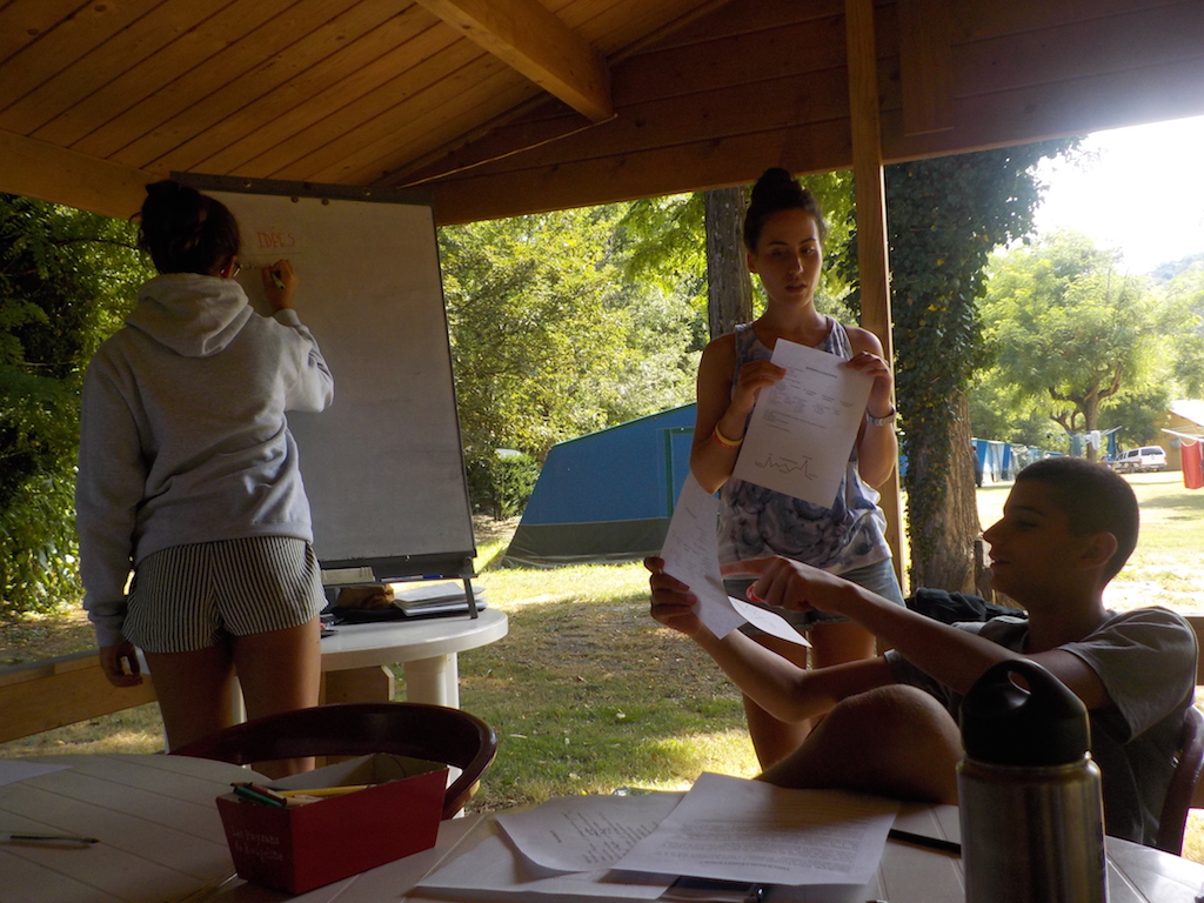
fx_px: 1043
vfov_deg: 46.8
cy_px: 452
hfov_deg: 60.0
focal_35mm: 30
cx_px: 602
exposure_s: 1/200
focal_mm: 4.1
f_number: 3.3
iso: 125
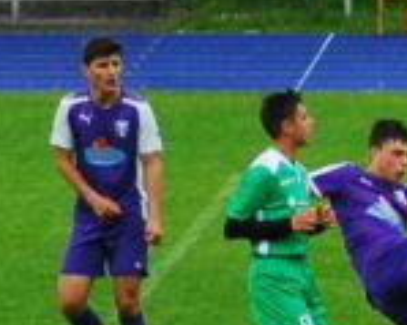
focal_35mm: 843
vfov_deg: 1.8
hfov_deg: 2.3
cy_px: 492
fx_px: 10148
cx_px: 524
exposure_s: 1/500
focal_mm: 116
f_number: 5
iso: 500
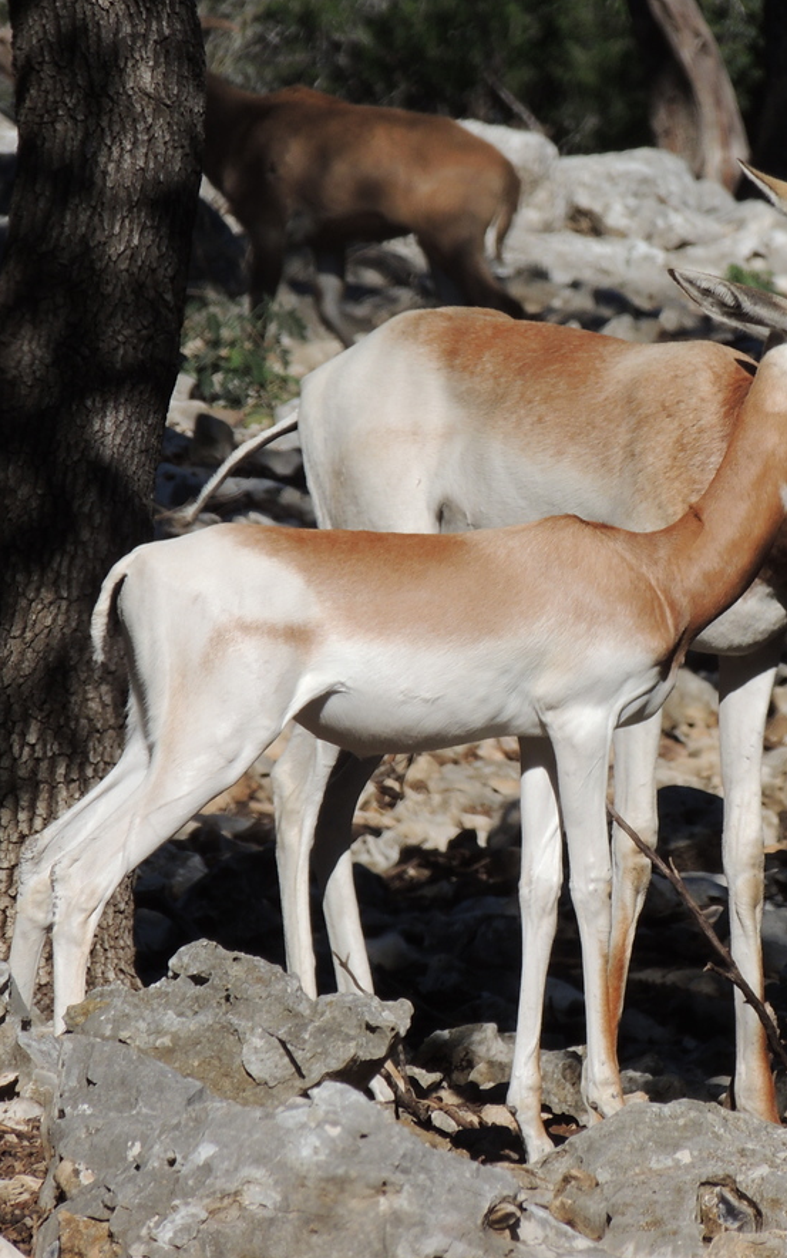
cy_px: 659
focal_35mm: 767
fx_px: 26304
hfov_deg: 1.7
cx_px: 583
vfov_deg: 2.7
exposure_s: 1/1000
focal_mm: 89.1
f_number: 4.9
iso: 100
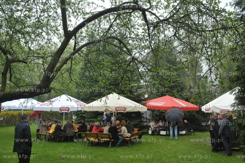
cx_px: 122
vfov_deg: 42.3
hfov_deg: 60.3
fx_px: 211
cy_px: 82
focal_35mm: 31
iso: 2000
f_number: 5.6
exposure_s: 1/500
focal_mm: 31
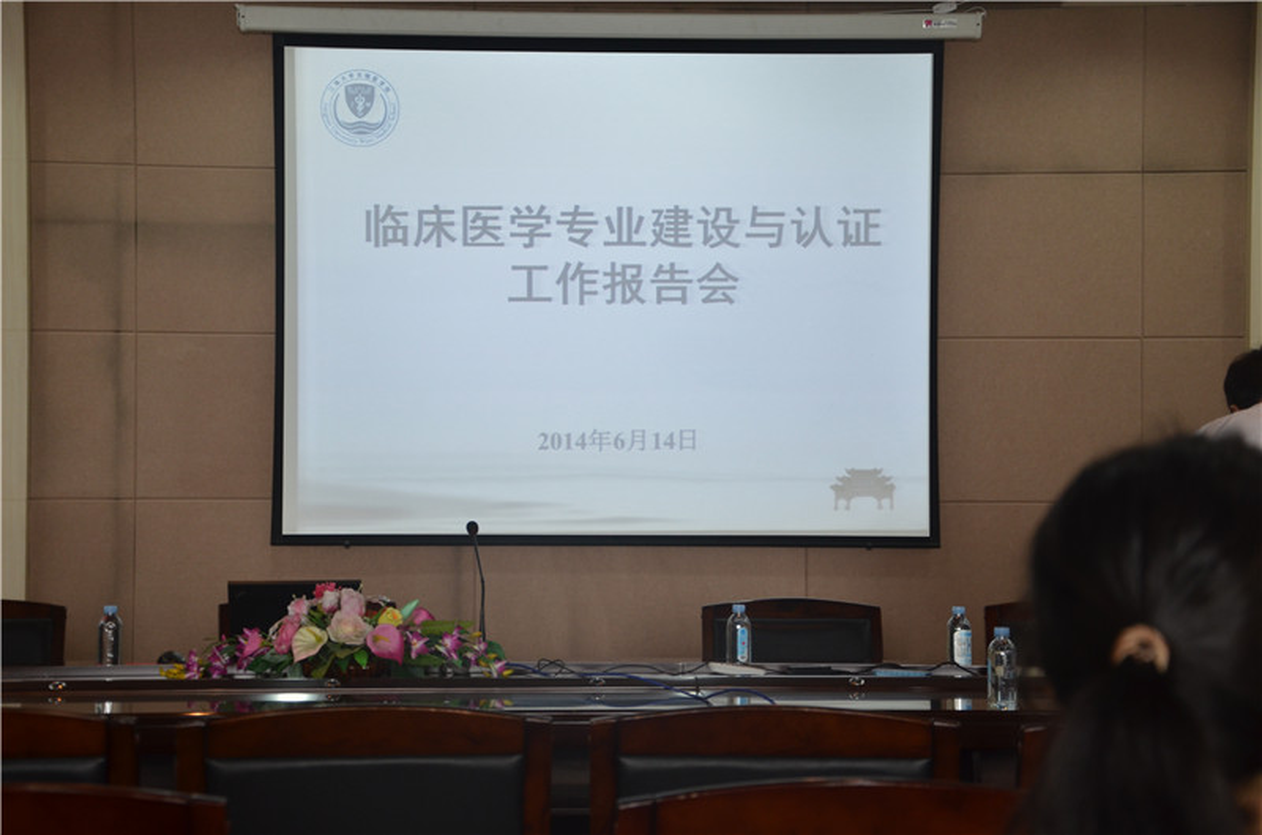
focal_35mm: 75
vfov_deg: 18.1
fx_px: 2622
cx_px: 631
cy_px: 418
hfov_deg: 27.1
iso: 400
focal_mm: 50
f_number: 5
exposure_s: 1/60
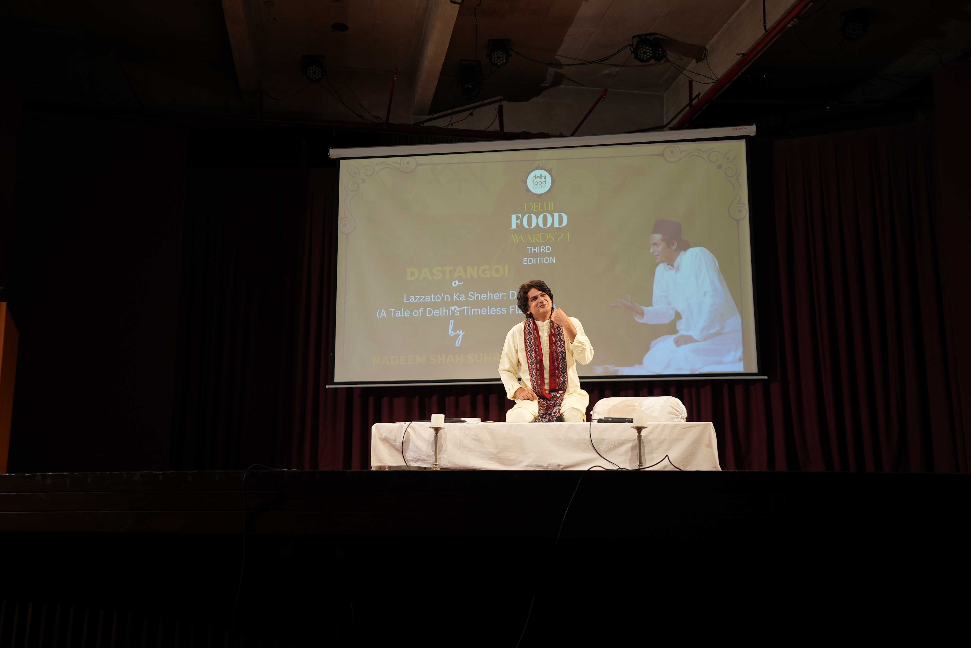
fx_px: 945
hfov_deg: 54.4
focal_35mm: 35
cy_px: 324
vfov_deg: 37.9
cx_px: 486
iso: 250
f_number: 2.8
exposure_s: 1/100
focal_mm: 35
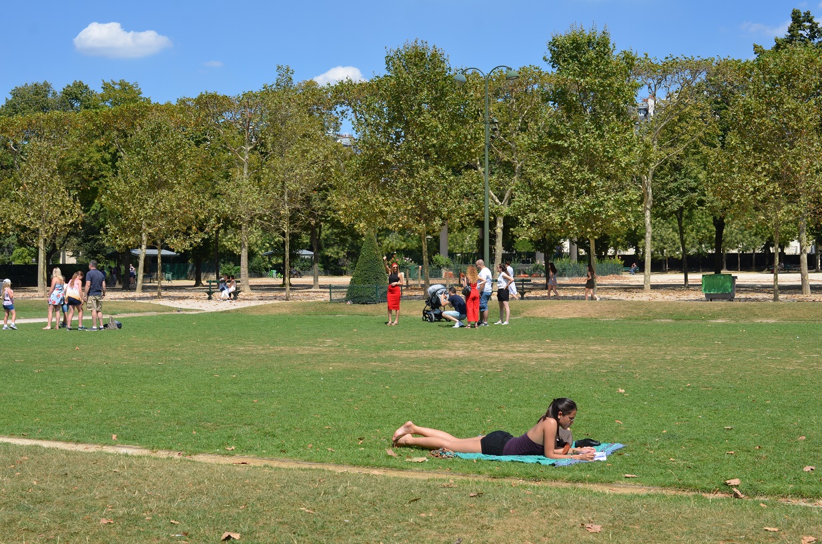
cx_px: 411
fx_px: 1196
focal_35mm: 52
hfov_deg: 37.9
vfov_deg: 25.6
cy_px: 272
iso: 100
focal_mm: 35
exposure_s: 1/250
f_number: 8
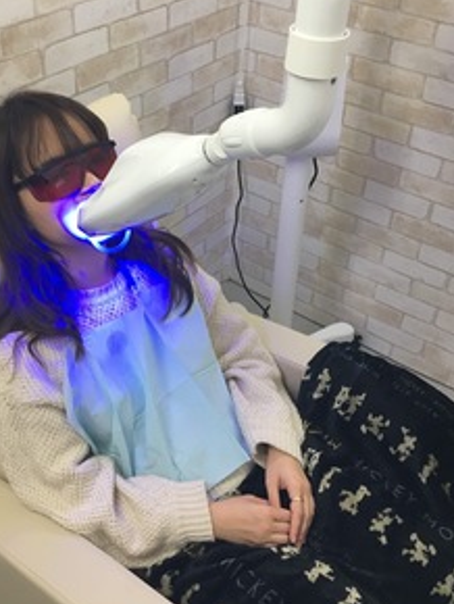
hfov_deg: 36.0
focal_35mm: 40
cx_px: 204
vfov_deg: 46.8
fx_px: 698
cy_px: 298
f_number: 2.2
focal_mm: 4.15
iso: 50
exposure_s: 1/33
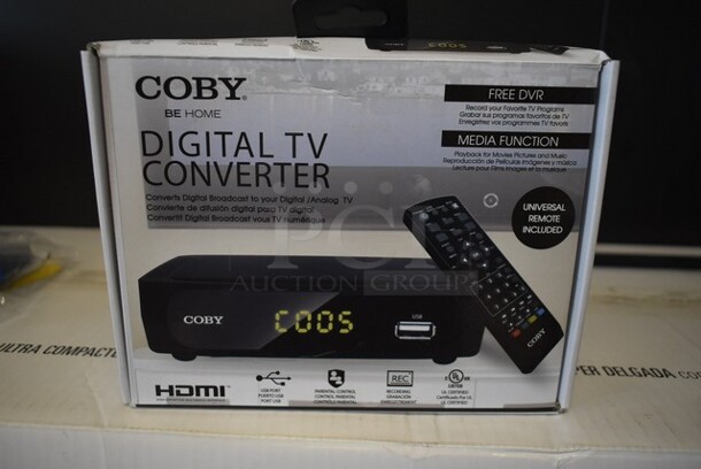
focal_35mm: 30
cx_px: 350
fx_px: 585
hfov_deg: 61.9
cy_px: 234
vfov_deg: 43.7
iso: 800
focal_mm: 20
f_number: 3.5
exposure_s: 1/160
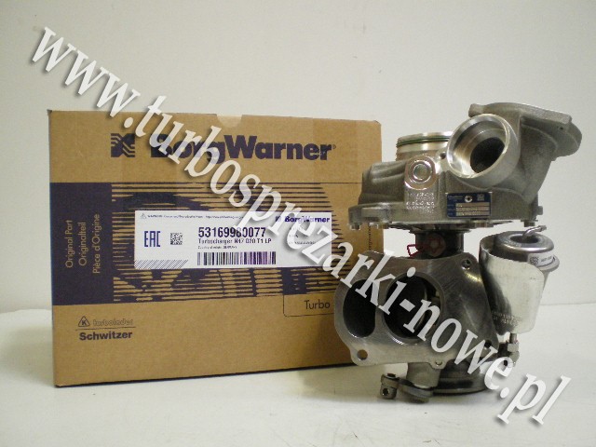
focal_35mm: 38
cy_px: 224
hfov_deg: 49.0
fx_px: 654
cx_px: 298
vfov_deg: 37.7
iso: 400
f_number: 3.1
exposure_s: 1/10
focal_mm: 6.3
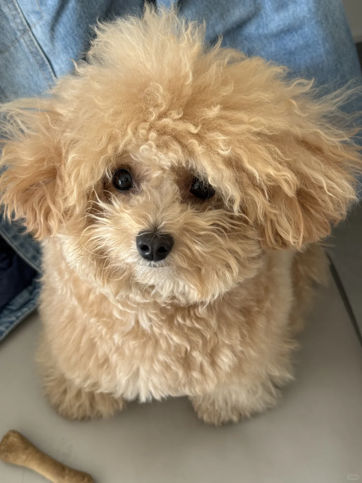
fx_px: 669
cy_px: 242
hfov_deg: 30.3
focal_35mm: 48
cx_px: 181
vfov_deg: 39.7
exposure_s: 1/85
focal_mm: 6.76
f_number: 1.78
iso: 100
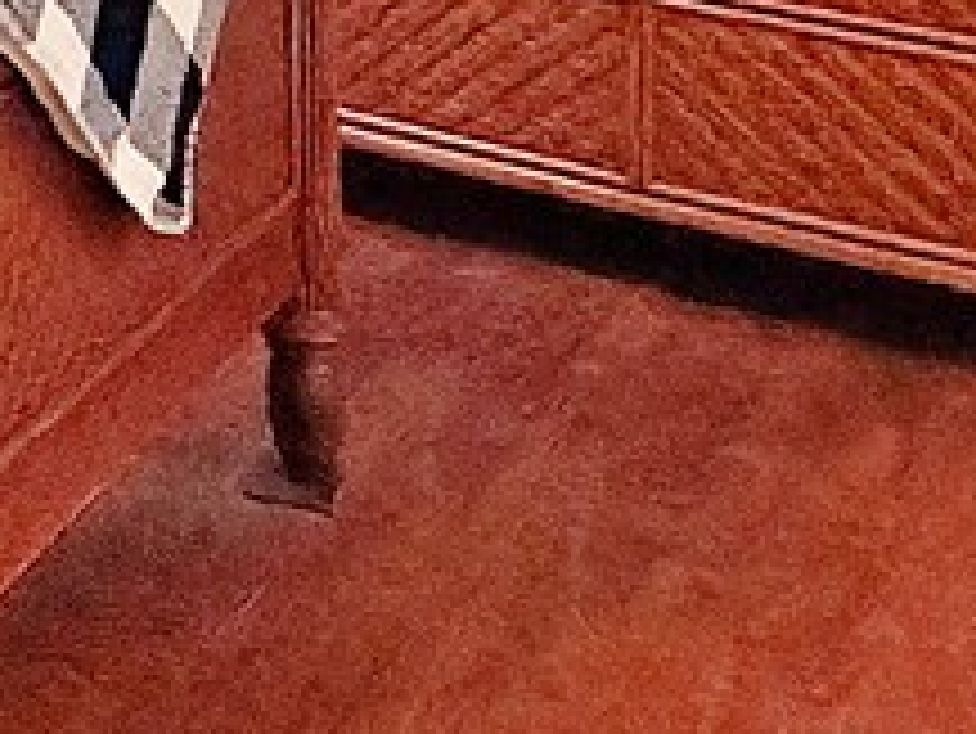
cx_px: -940
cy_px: -865
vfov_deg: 12.2
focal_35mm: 103
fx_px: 2906
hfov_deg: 15.5
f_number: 2.2
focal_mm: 2.22
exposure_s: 1/60
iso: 500
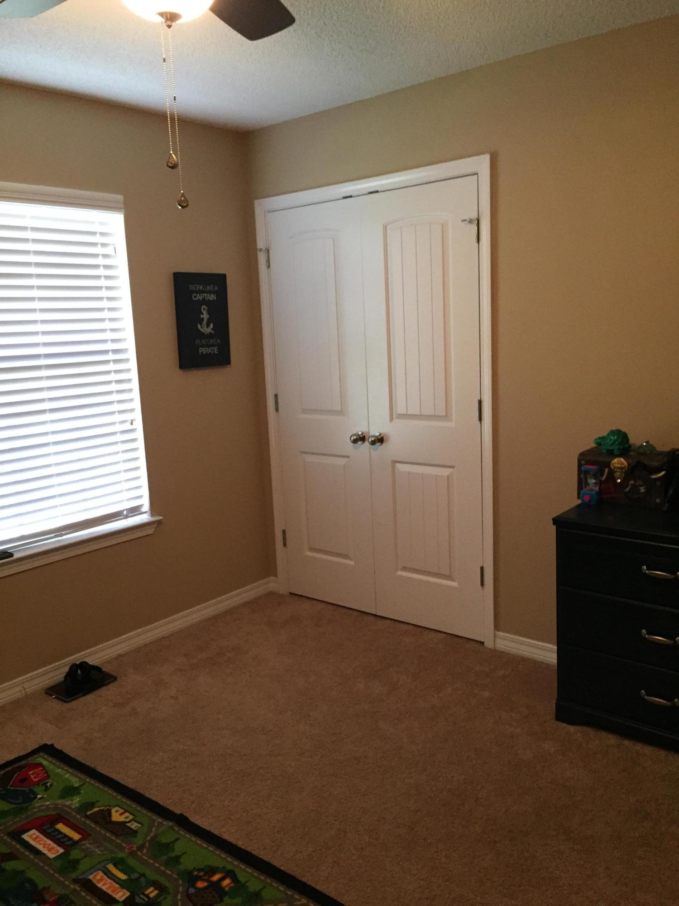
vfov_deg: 61.7
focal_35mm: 29
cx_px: 340
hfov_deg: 48.2
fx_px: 758
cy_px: 453
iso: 160
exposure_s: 1/30
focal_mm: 4.15
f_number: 2.2
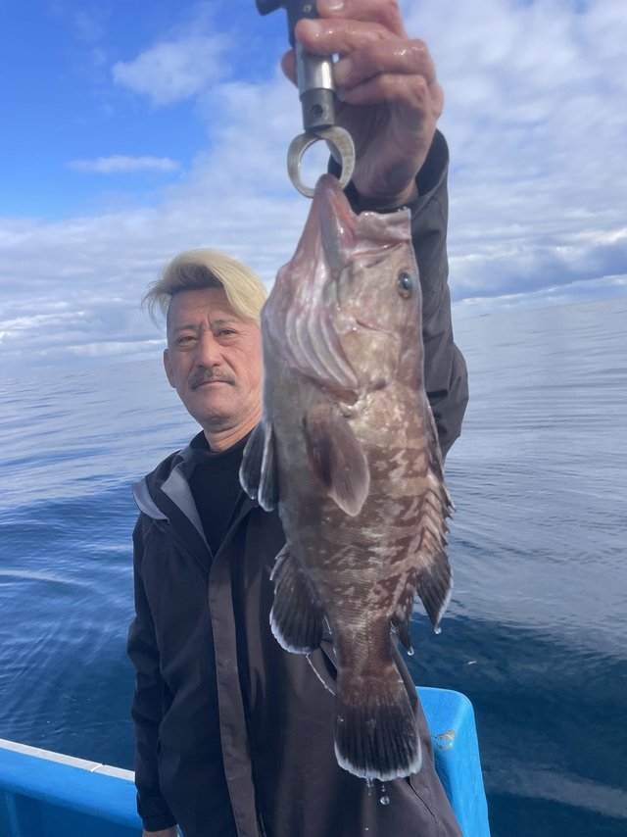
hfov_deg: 53.0
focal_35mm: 26
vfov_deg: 67.3
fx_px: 628
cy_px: 418
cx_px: 314
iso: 32
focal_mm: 4.2
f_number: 1.6
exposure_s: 1/2174
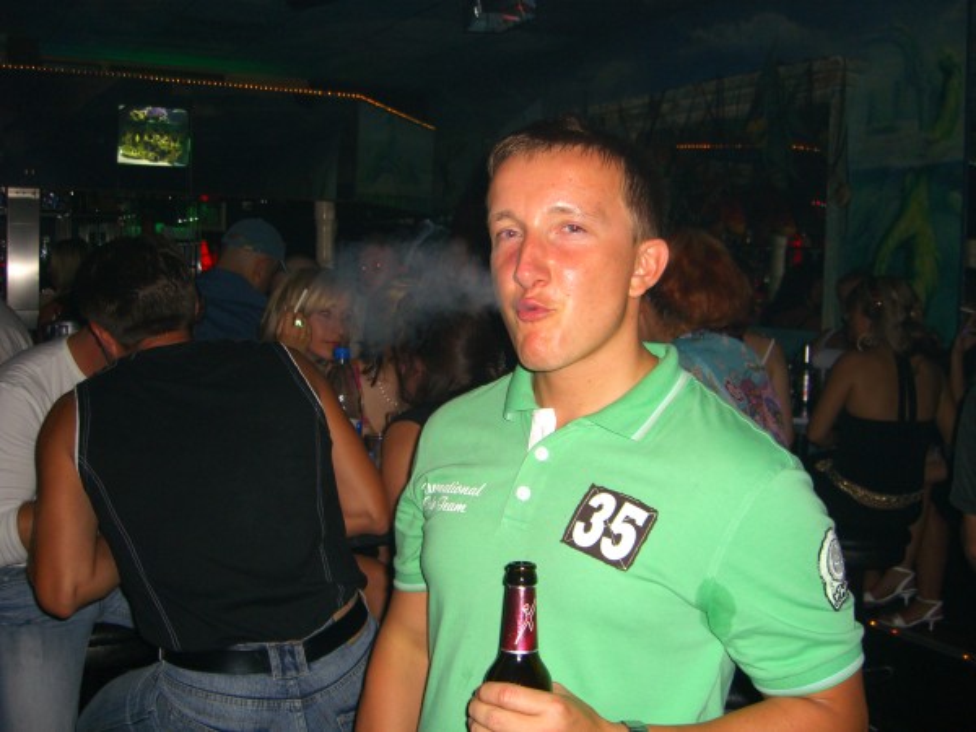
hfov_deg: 49.0
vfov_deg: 37.7
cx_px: 488
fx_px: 1071
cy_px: 366
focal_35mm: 38
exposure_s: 1/60
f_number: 2.8
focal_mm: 7.9
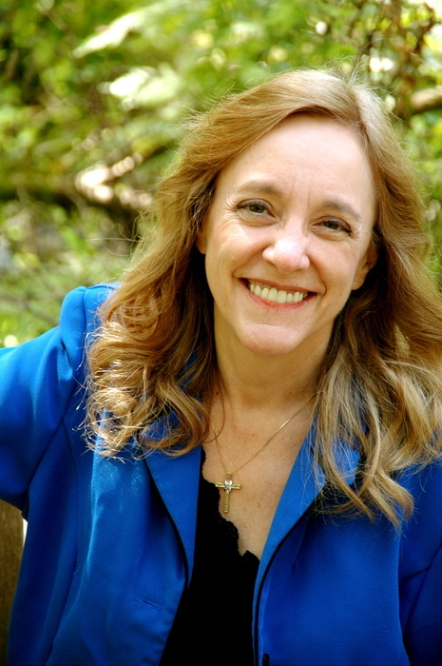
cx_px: 221
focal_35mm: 188
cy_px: 333
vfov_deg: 11.0
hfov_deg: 7.3
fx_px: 3461
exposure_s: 1/30
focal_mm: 125
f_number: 5.6
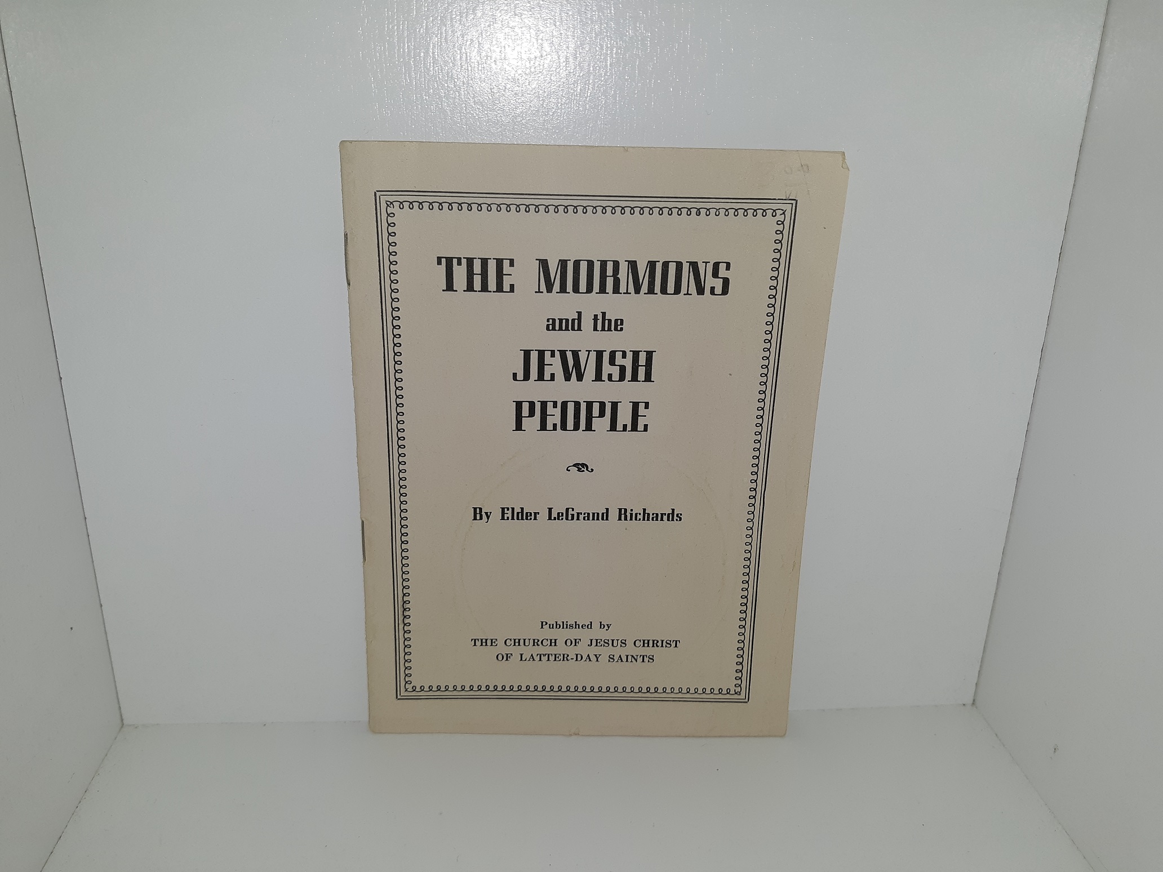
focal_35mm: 28
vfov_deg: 49.7
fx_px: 941
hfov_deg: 63.4
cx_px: 582
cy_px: 436
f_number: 1.7
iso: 40
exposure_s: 1/384
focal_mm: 3.7
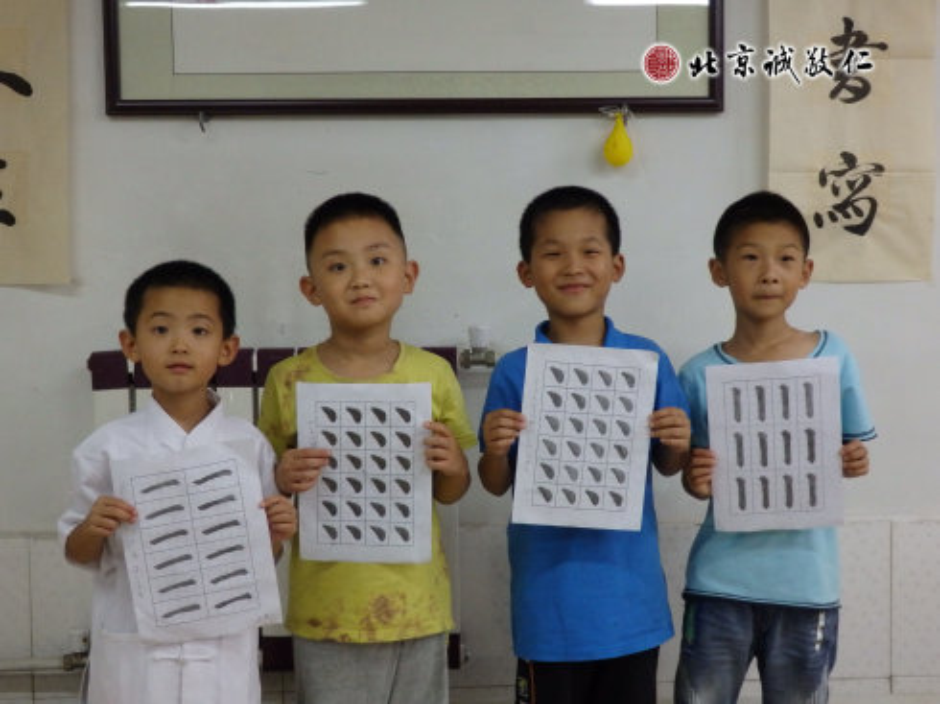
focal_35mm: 49
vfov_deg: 29.7
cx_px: 470
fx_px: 1330
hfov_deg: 38.9
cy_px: 352
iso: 800
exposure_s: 1/80
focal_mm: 8.9
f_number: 4
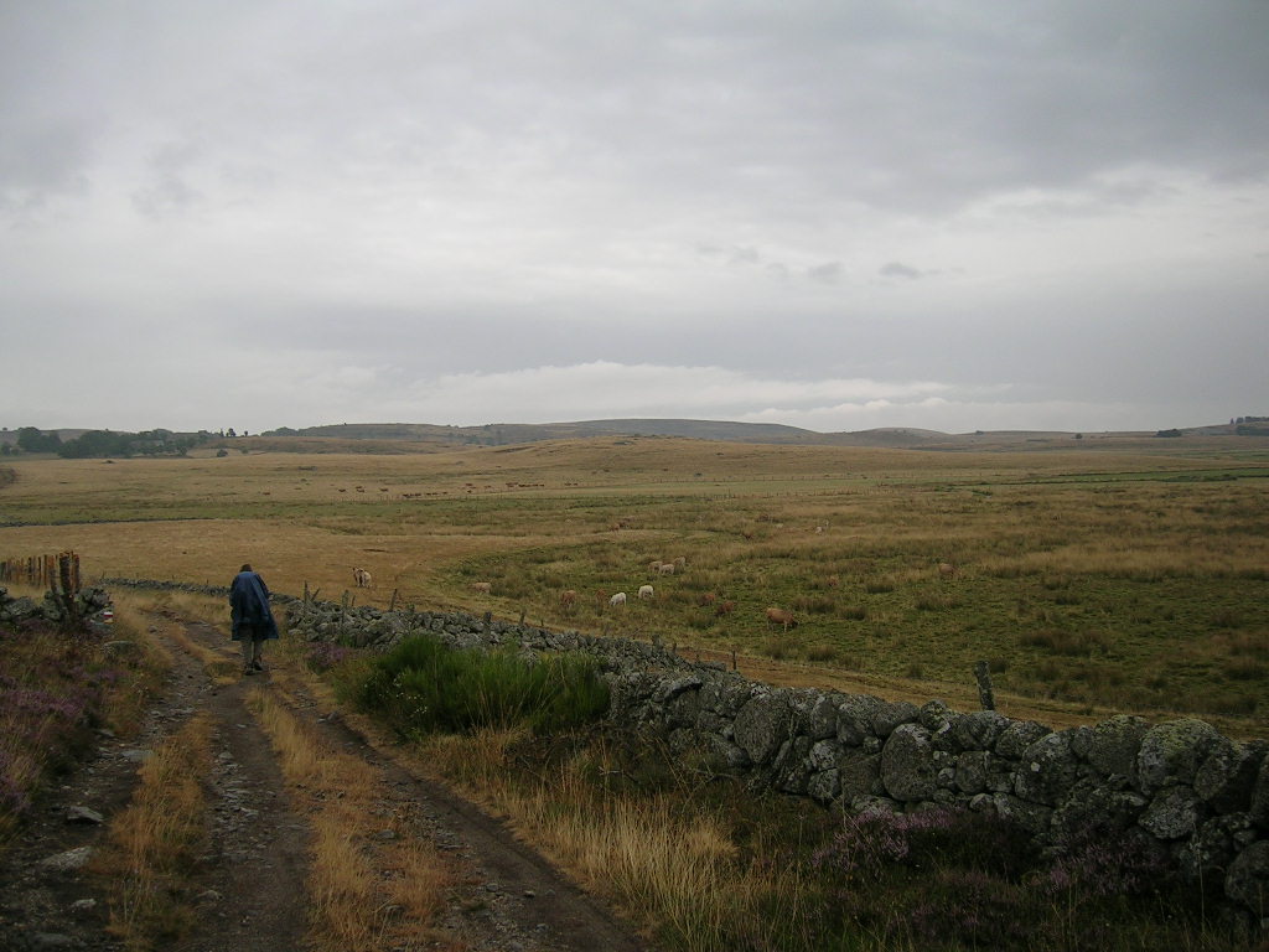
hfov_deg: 52.6
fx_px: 1283
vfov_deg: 40.7
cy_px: 476
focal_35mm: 35
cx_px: 634
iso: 50
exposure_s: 1/348
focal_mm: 5.4
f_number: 2.8
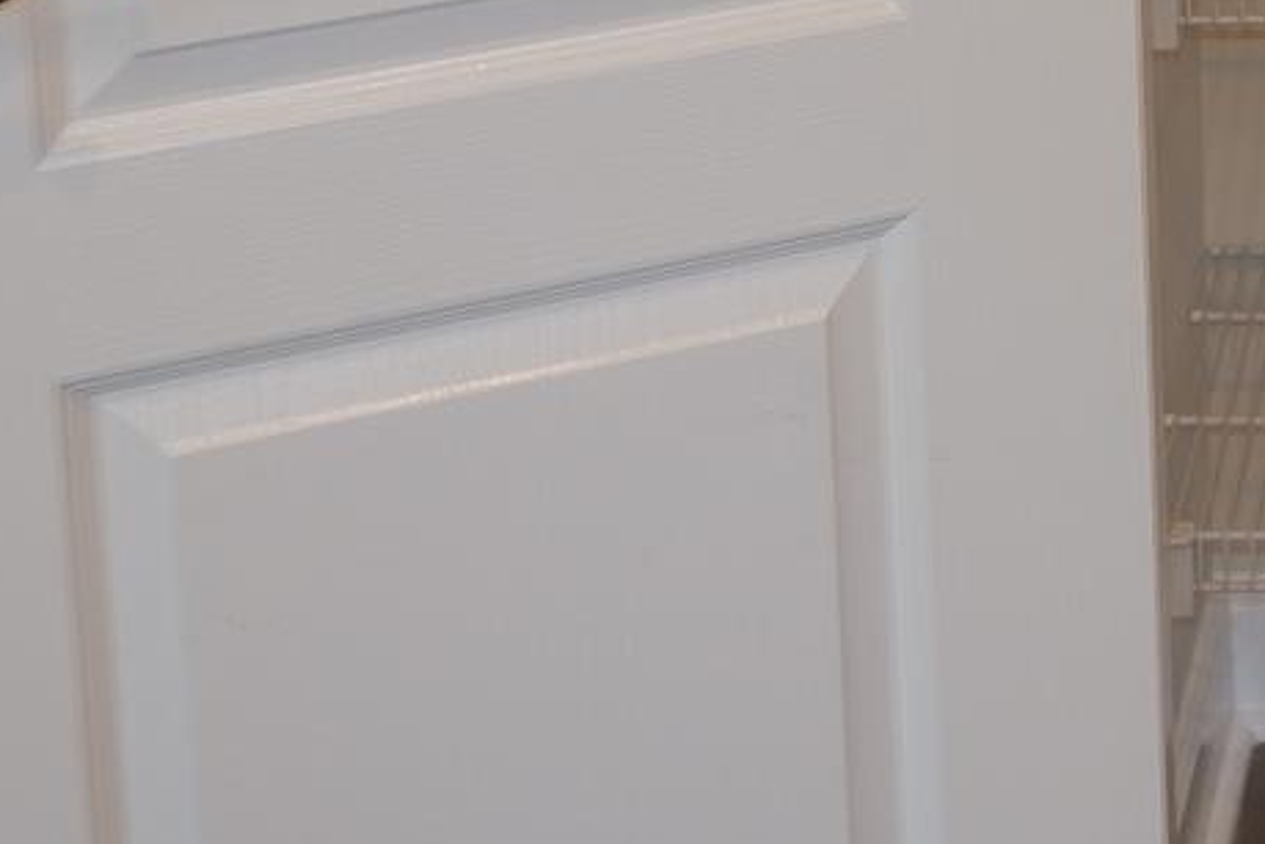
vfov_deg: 11.6
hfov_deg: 17.3
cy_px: -793
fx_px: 3760
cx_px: 1855
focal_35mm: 107
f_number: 3.6
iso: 400
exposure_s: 1/60
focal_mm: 16.1
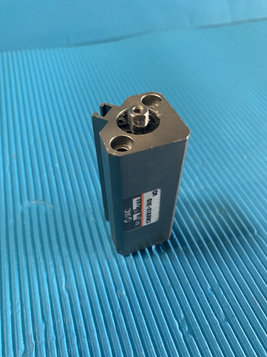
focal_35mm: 26
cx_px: 134
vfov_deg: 67.3
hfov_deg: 53.1
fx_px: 267
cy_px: 178
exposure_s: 1/40
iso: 400
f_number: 1.8
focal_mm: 4.25
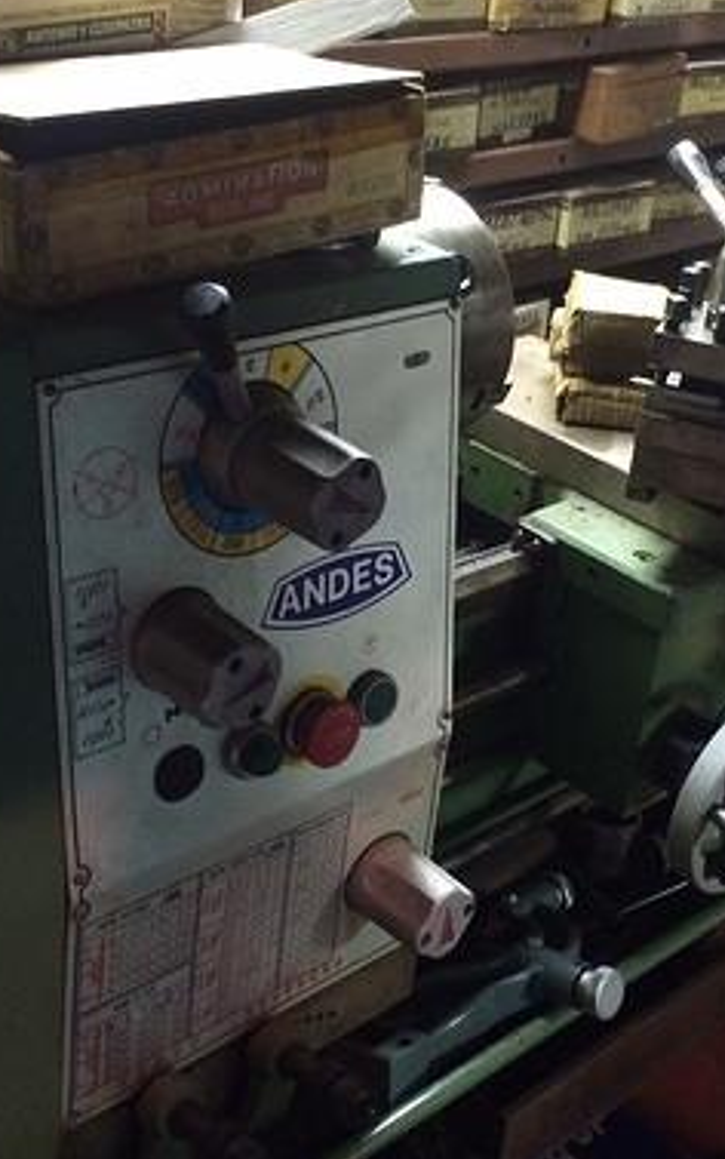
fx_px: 1705
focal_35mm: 54
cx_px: 445
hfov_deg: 24.0
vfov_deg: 37.5
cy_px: 544
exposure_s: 1/20
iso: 320
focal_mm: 4.12
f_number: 2.2
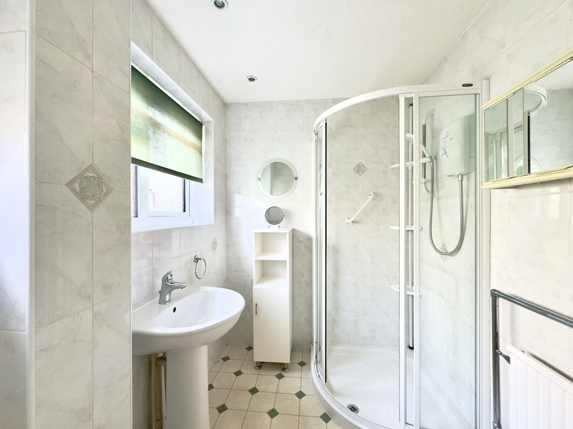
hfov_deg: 102.1
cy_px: 214
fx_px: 232
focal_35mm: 14
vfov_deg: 85.7
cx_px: 286
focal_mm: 2.22
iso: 250
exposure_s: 1/99
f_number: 2.2
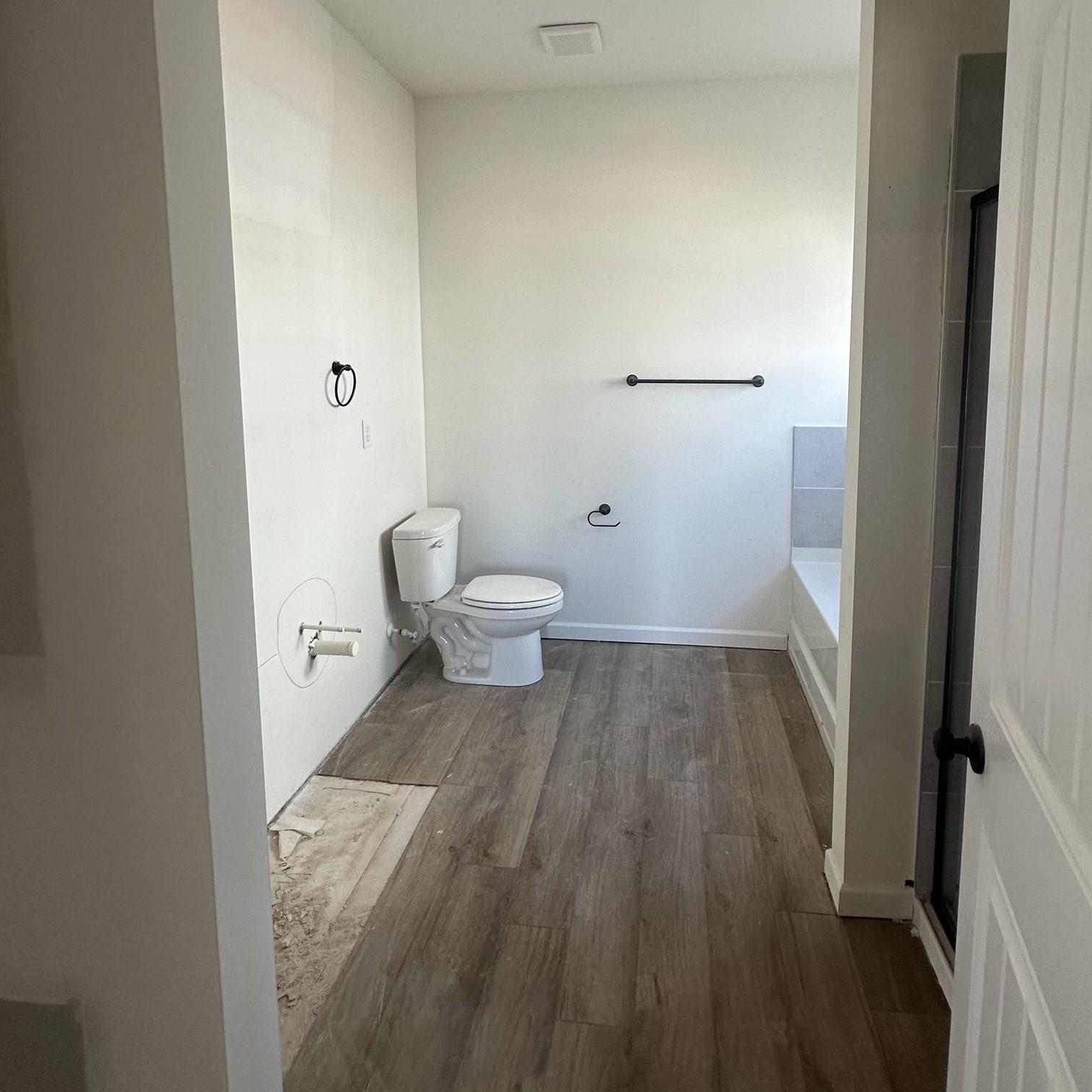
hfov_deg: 77.6
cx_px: 586
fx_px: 678
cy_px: 425
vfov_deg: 76.6
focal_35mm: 19
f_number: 2.2
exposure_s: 1/120
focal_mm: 2.22
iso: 160
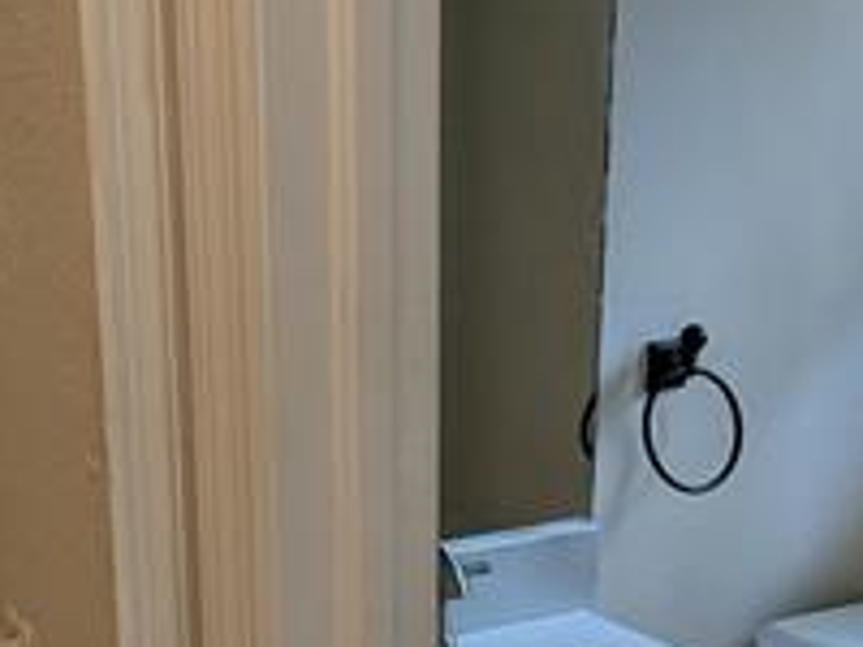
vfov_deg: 22.1
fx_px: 1596
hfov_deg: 30.2
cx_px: 328
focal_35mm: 64
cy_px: 651
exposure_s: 1/40
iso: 82
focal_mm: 2.35
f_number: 2.2
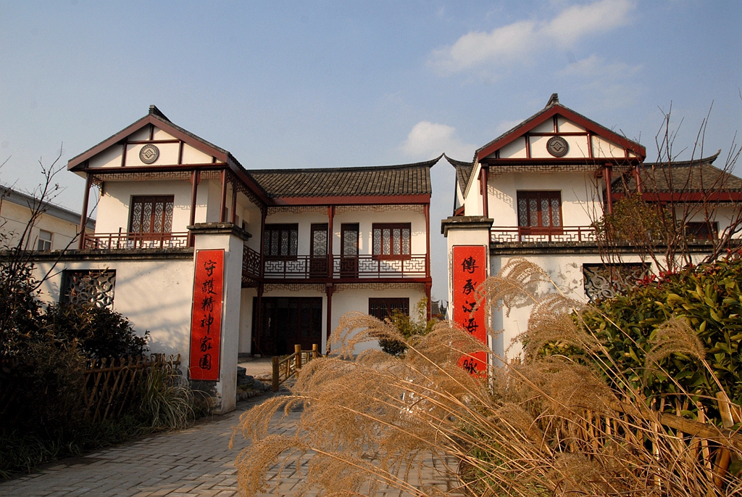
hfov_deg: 41.1
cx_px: 371
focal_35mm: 48
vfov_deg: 28.1
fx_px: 990
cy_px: 248
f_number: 10
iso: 200
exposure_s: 1/400
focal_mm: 32
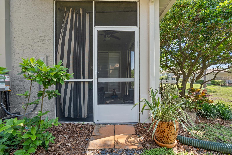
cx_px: 116
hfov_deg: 96.7
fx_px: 103
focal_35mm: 16
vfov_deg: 73.7
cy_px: 78
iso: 250
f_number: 8
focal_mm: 16
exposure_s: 1/60
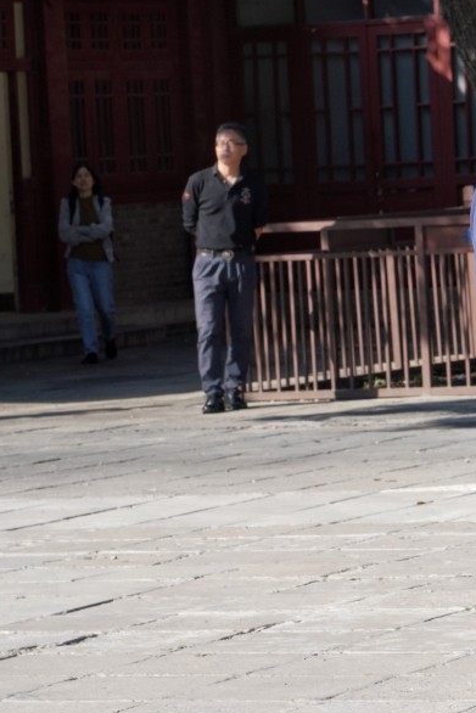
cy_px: 262
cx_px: 663
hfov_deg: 6.3
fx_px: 4261
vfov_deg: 9.6
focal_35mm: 215
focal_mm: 105
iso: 250
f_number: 14
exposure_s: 1/100
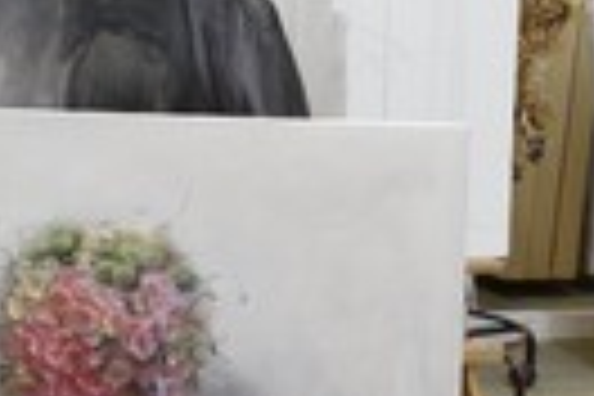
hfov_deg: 15.8
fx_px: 1996
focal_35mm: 121
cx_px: -256
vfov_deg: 11.3
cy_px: 158
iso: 1600
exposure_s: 1/100
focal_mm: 38
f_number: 5
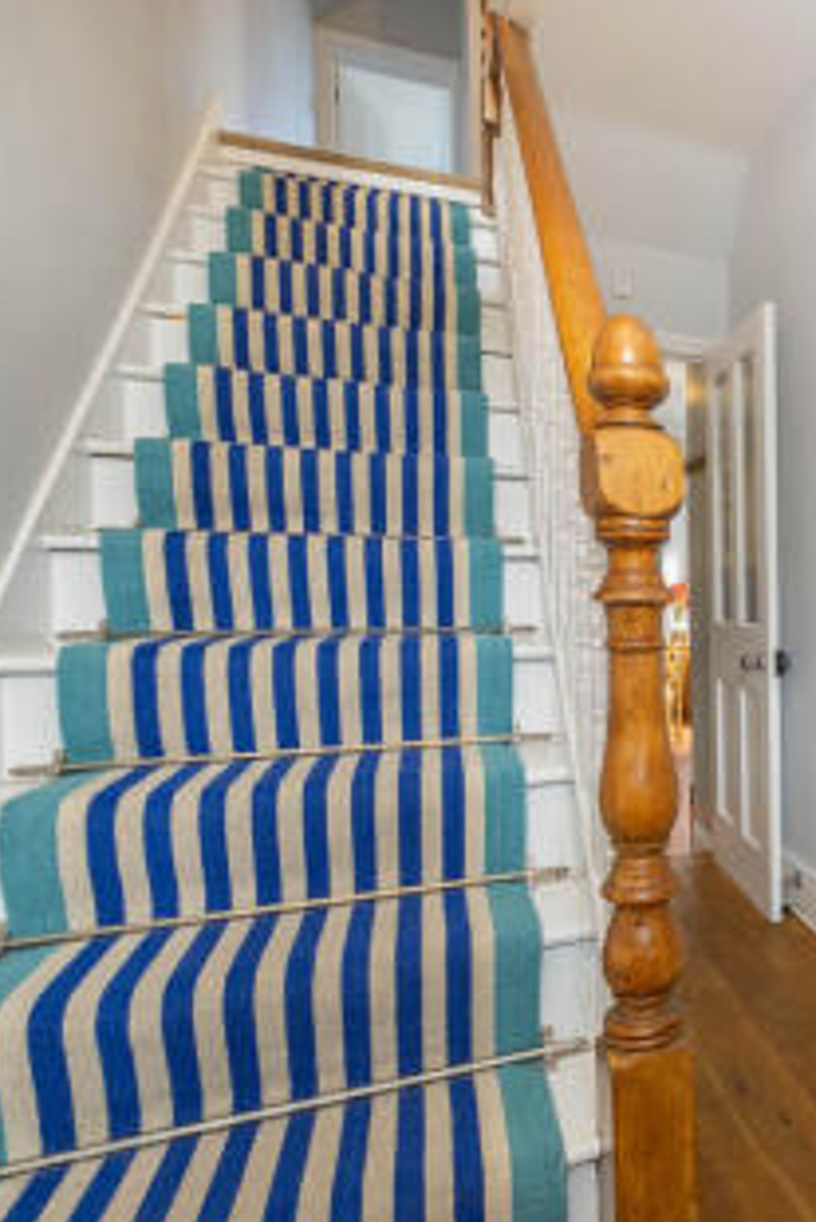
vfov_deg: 76.1
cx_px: 851
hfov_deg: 44.9
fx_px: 781
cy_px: 609
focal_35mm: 23
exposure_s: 1/10
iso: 250
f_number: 5.6
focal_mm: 10
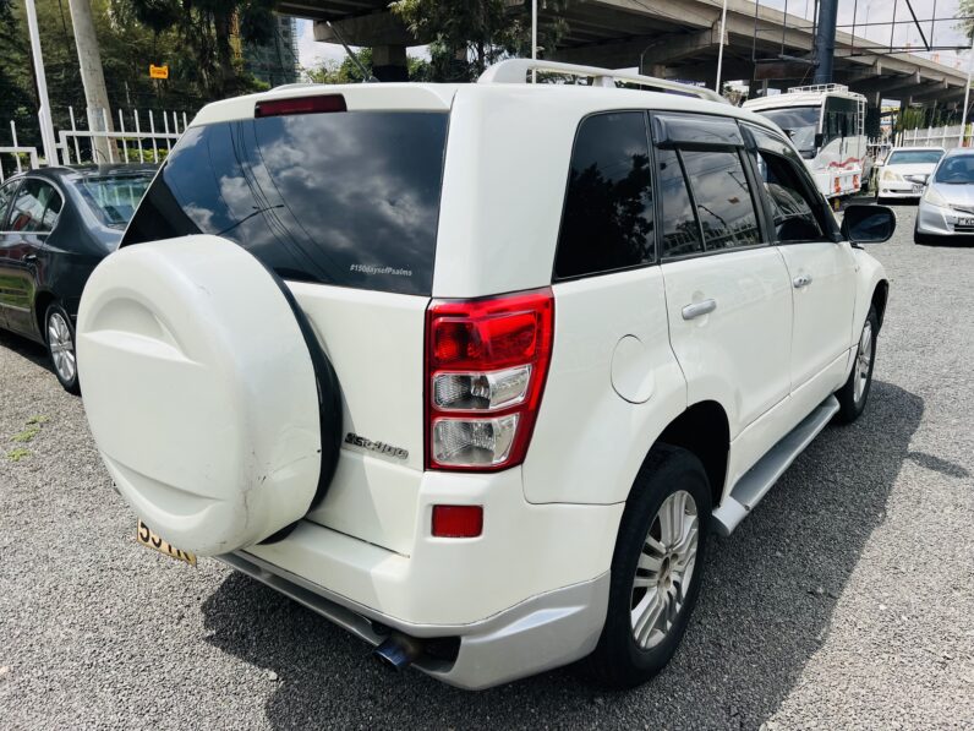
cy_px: 366
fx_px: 732
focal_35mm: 26
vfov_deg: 53.1
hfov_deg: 67.3
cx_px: 487
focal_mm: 5.7
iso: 50
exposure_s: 1/5319
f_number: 1.5
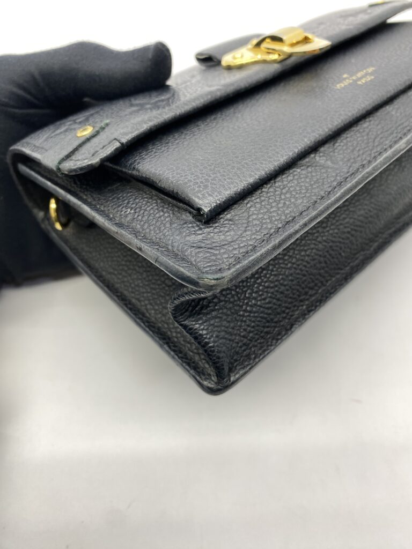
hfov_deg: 54.9
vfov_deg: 69.4
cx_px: 206
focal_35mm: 25
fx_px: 397
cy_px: 274
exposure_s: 1/100
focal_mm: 4.25
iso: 50
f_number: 1.8
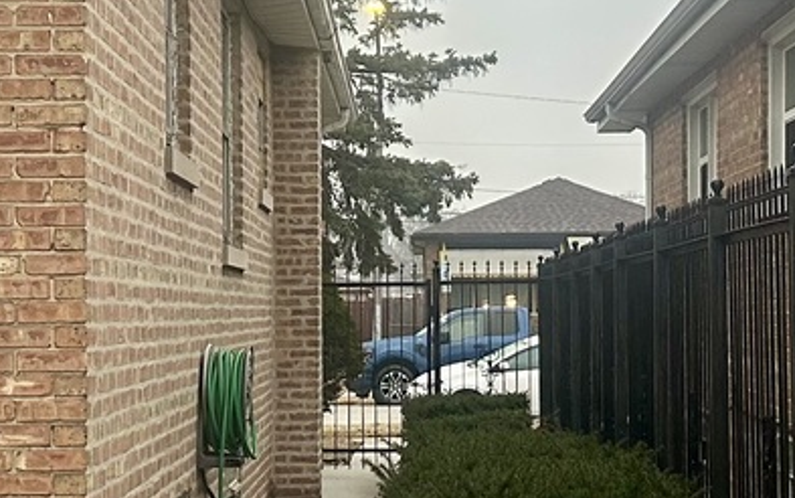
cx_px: 431
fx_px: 2189
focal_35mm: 101
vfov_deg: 13.0
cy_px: 279
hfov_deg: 20.6
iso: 160
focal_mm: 5.7
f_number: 1.5
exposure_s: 1/60
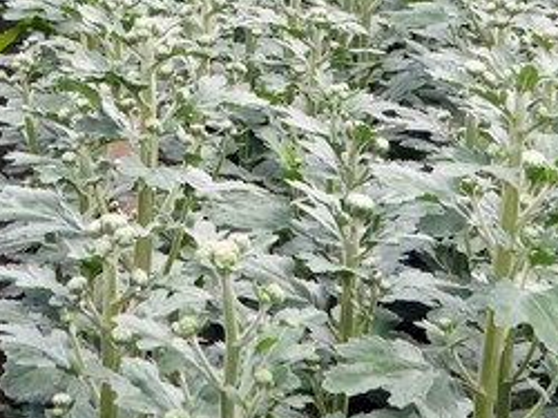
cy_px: -135
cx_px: 170
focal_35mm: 127
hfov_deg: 15.5
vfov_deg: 11.3
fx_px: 2045
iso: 2000
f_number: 5.6
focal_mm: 22
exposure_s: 1/1250
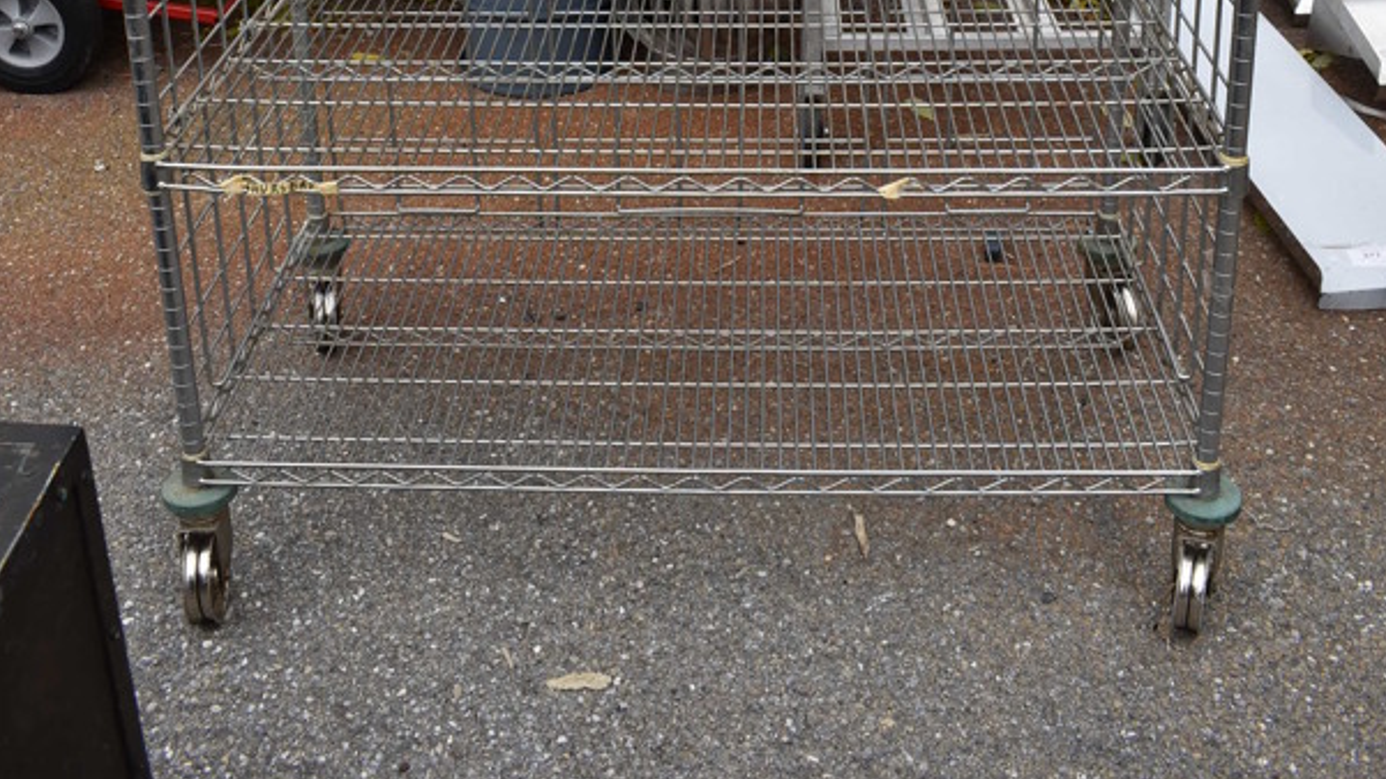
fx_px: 1580
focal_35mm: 43
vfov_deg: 24.7
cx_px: 696
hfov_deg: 47.4
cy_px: -188
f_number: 6.3
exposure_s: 1/200
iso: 200
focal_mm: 18
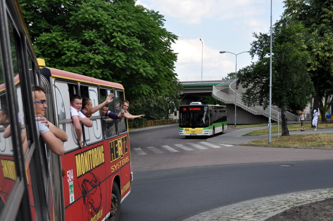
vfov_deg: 29.8
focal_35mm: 45
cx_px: 166
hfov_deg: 43.6
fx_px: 416
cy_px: 110
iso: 400
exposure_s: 1/1250
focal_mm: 30
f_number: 5.6
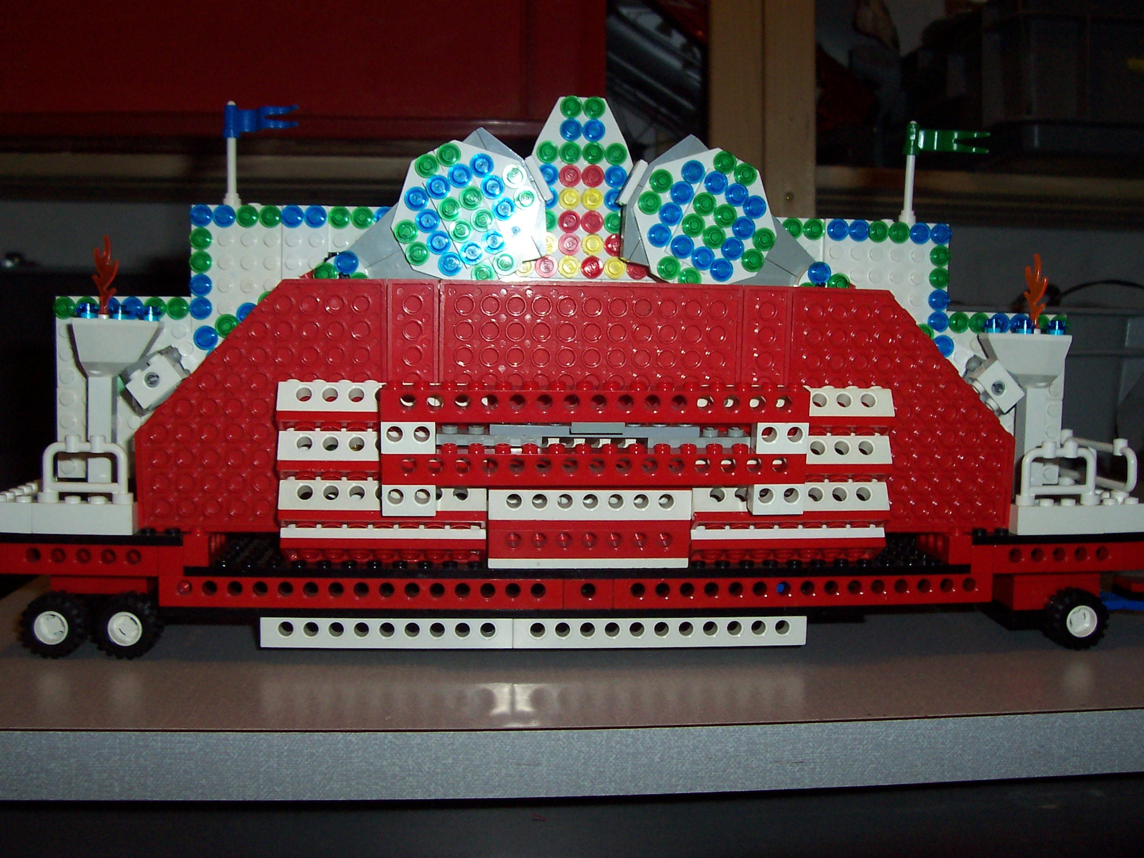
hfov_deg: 50.1
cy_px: 429
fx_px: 1223
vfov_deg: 38.7
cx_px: 572
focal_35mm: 37
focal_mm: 5.6
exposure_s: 1/60
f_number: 2.8
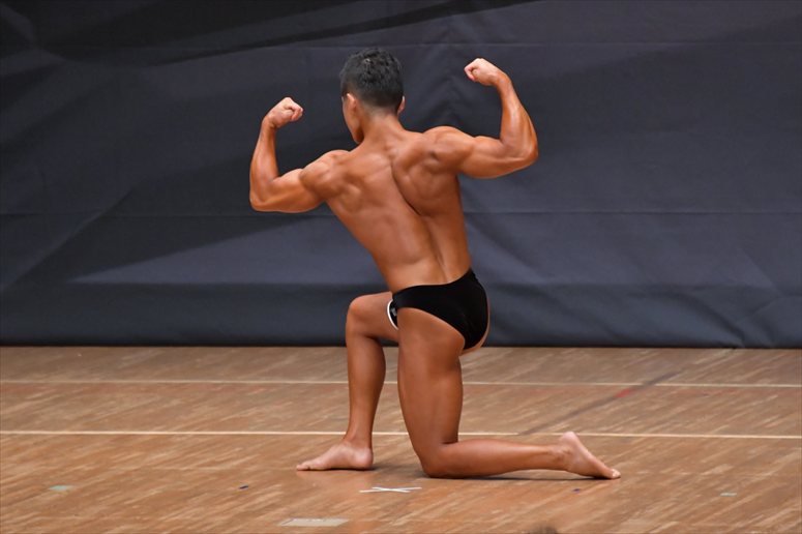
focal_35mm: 375
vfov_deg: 3.7
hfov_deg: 5.5
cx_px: 401
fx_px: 8350
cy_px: 267
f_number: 5.6
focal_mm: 250
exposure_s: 1/400
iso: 6400
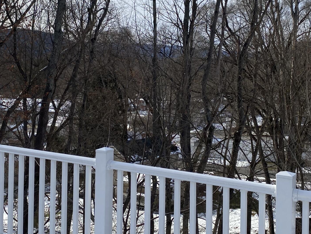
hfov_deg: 34.9
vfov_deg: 26.4
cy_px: 76
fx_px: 494
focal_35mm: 55
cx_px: 162
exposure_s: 1/2890
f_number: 1.8
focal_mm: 4.25
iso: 32
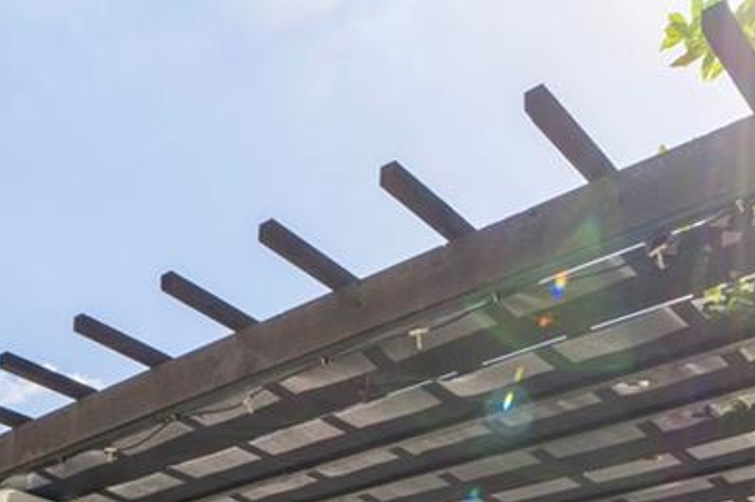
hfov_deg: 40.3
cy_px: 719
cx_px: 351
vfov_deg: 23.1
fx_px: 1027
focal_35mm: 49
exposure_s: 1/160
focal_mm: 12
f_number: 11
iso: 125
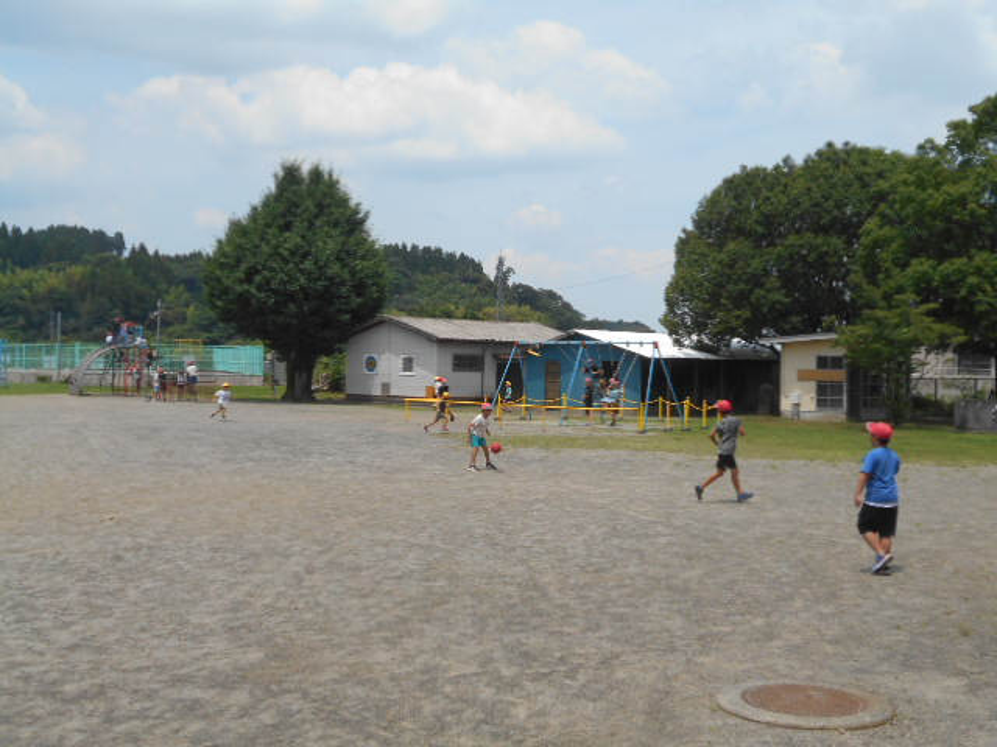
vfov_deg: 32.9
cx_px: 498
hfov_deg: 42.9
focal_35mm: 44
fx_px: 1267
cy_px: 374
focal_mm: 7.7
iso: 80
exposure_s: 1/800
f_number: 4.2
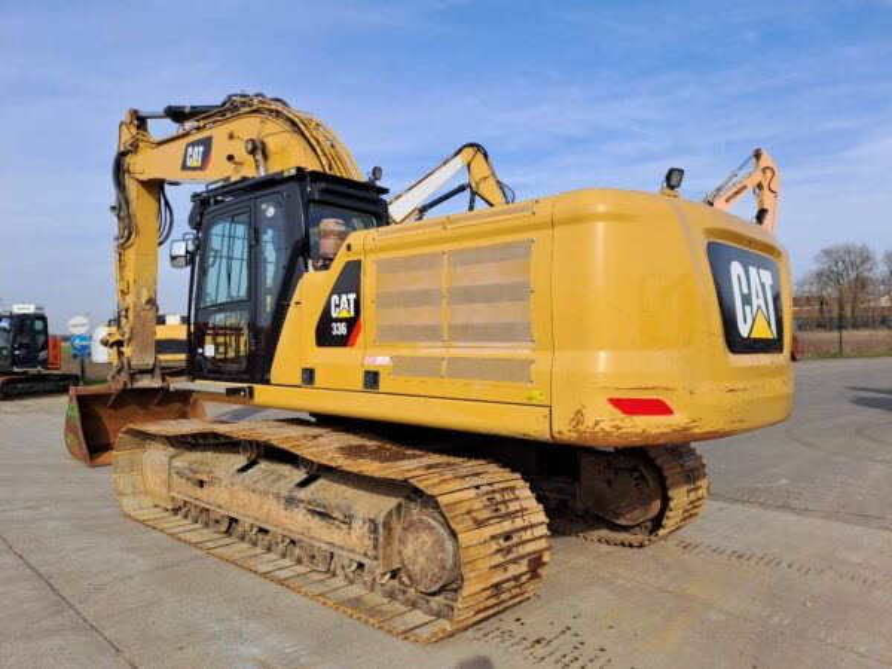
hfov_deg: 69.4
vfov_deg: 54.9
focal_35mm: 25
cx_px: 446
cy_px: 334
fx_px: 644
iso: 32
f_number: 1.8
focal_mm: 4.65
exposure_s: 1/1057
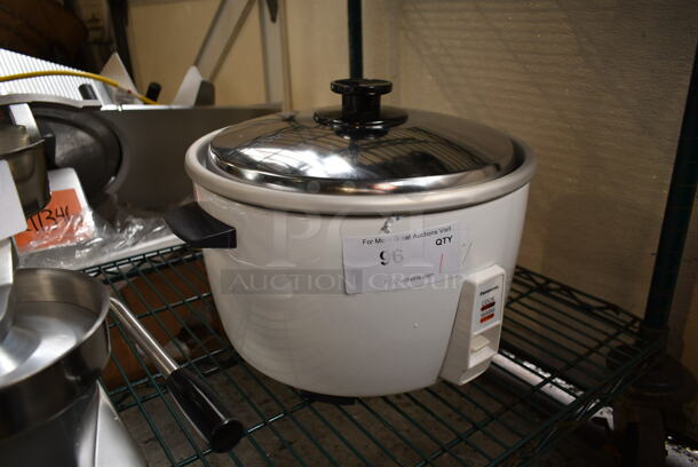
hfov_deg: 67.3
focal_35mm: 27
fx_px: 524
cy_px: 234
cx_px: 349
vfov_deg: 48.0
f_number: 3.5
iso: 100
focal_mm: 18
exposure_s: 1/30
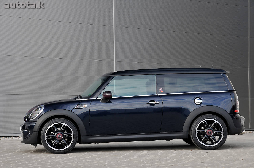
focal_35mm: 98
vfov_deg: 14.0
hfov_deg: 20.9
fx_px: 687
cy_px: 84
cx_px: 127
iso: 200
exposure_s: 1/45
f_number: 8
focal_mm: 65
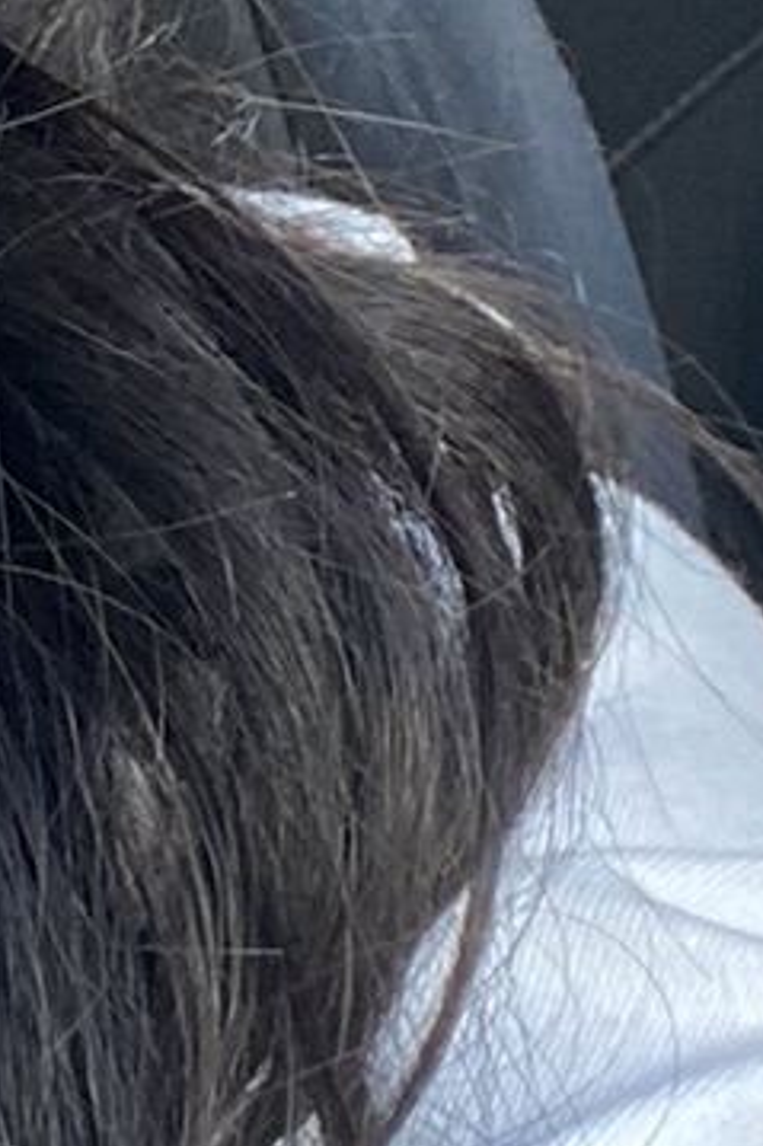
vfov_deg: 11.4
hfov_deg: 7.3
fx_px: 5664
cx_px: -939
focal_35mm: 178
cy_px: -3
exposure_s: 1/71
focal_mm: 2.71
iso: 100
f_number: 2.2
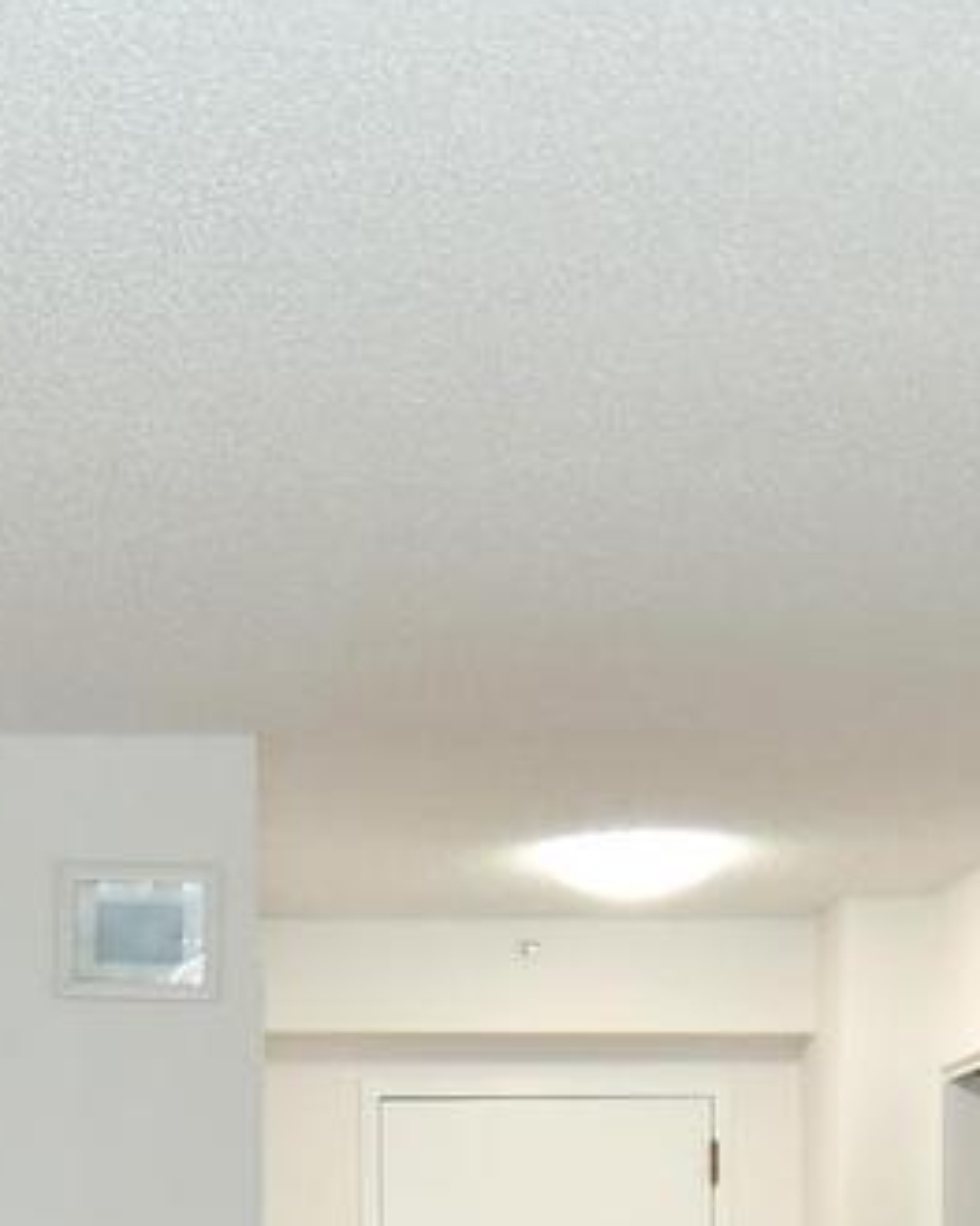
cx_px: 123
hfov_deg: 20.3
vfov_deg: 23.3
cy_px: 1505
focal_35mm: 74
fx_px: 2684
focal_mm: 12
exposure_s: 1/60
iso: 360
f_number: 4
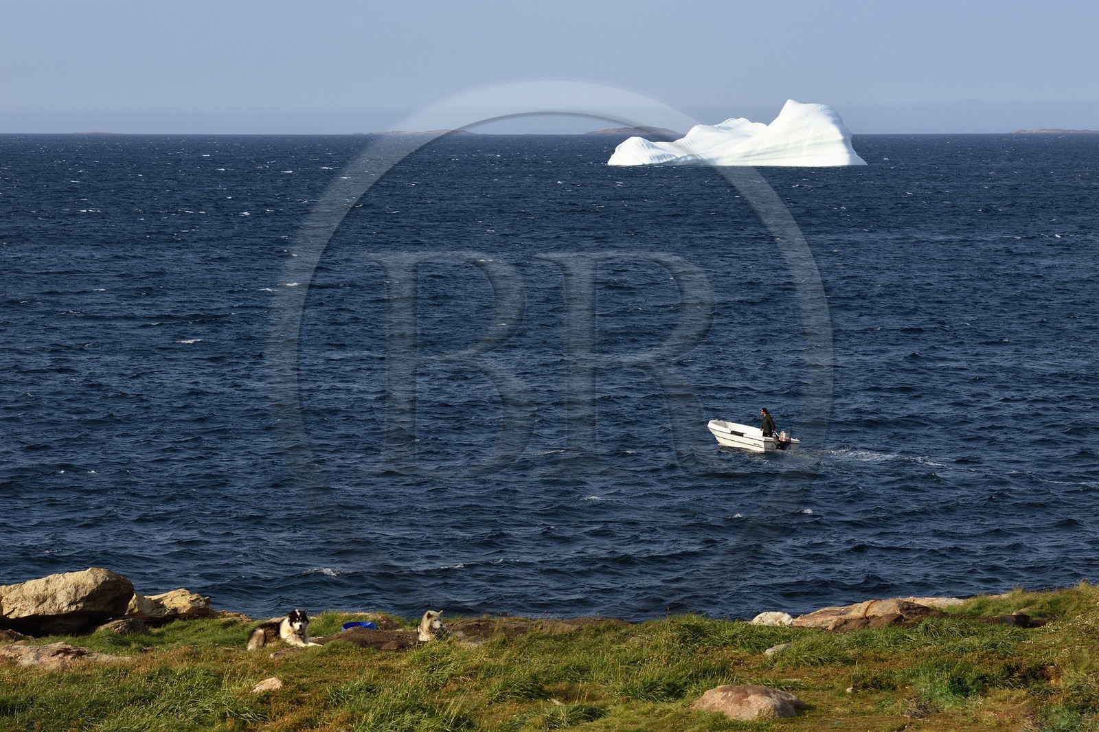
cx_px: 550
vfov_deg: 11.4
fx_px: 3662
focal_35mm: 120
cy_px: 366
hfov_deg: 17.1
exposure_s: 1/400
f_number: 10
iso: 200
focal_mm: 120
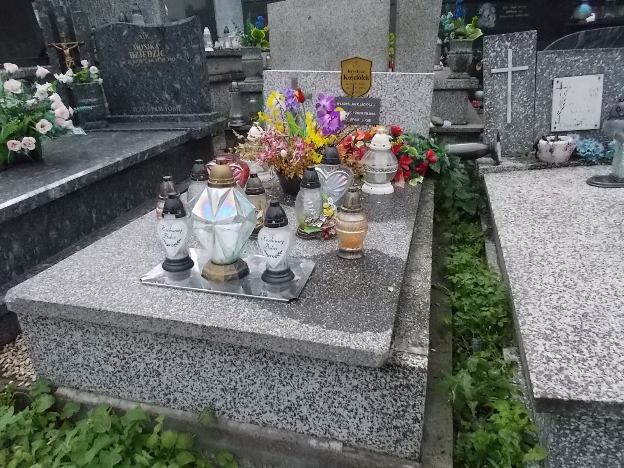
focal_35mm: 26
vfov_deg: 53.1
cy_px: 234
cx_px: 312
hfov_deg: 67.3
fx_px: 469
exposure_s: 1/320
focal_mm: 4.6
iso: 400
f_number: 8
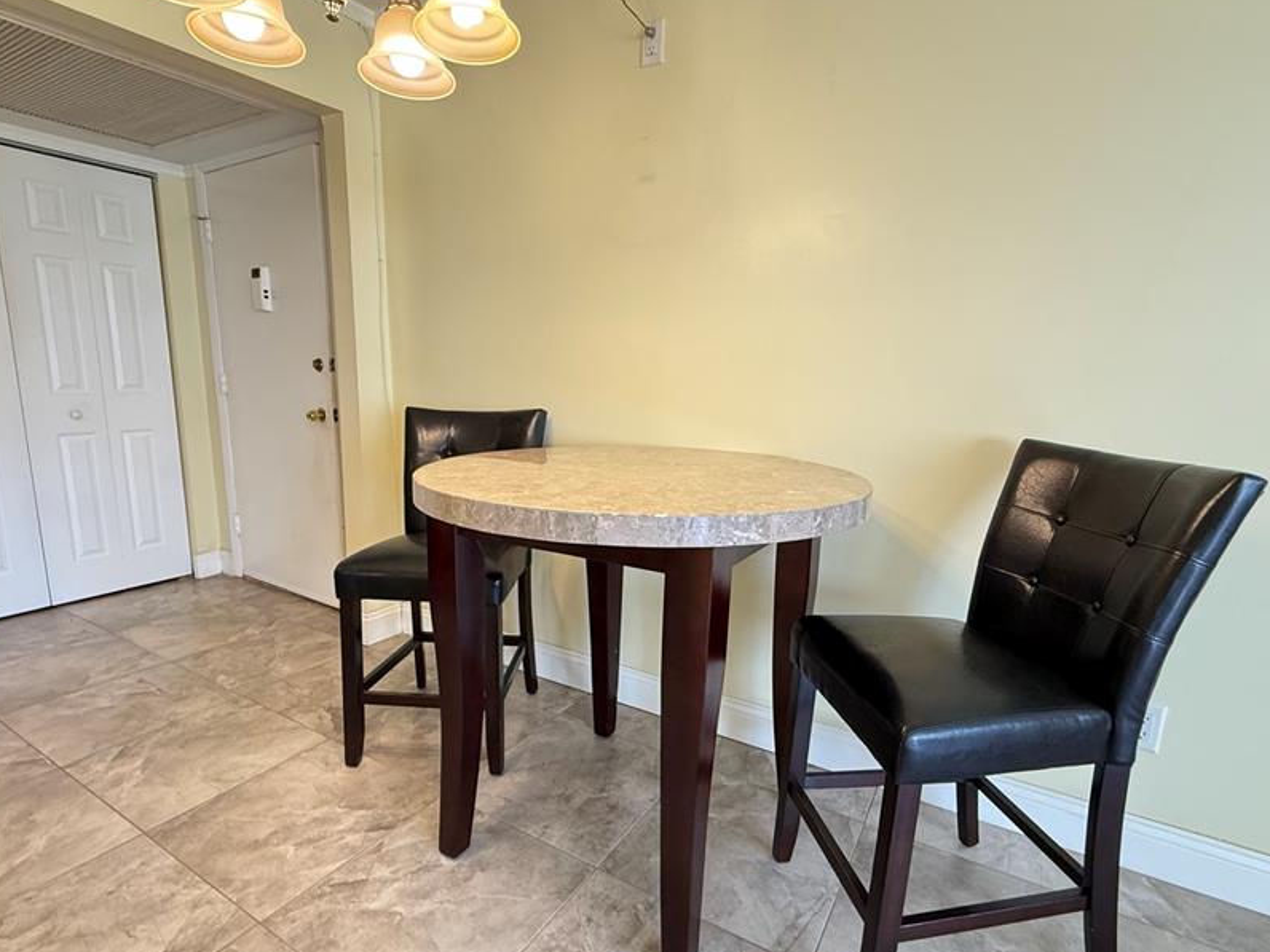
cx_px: 645
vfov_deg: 71.6
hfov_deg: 87.7
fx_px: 660
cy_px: 491
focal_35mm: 18
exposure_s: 1/60
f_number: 2.2
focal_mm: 2.22
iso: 500
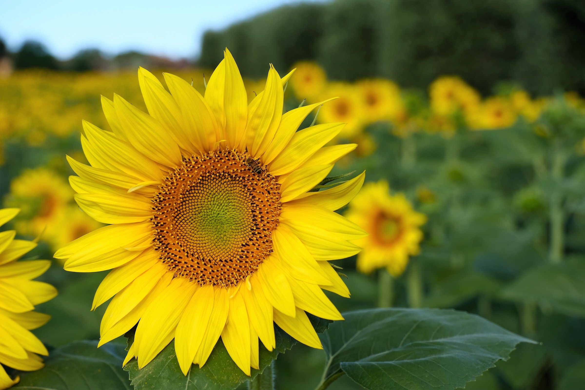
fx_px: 1284
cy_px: 195
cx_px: 292
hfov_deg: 25.7
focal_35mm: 79
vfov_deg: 17.3
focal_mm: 52.4
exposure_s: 1/125
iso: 200
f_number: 5
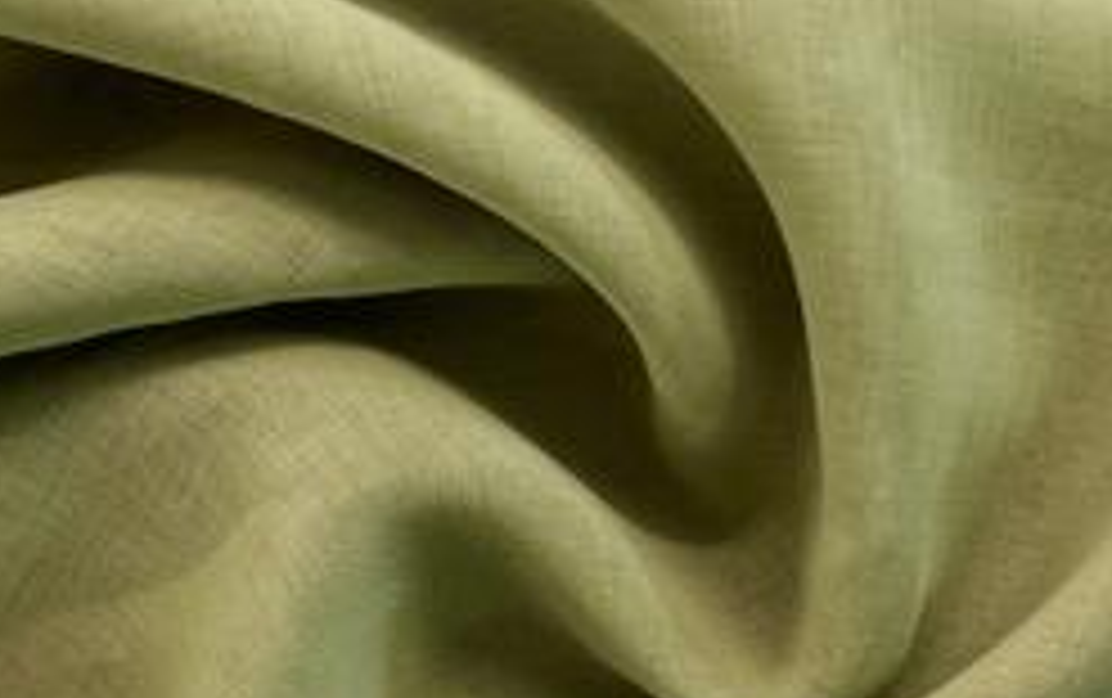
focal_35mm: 38
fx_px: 1153
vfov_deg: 33.7
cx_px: 540
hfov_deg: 51.5
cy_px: 372
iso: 80
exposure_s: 1/120
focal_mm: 5.7
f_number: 1.5
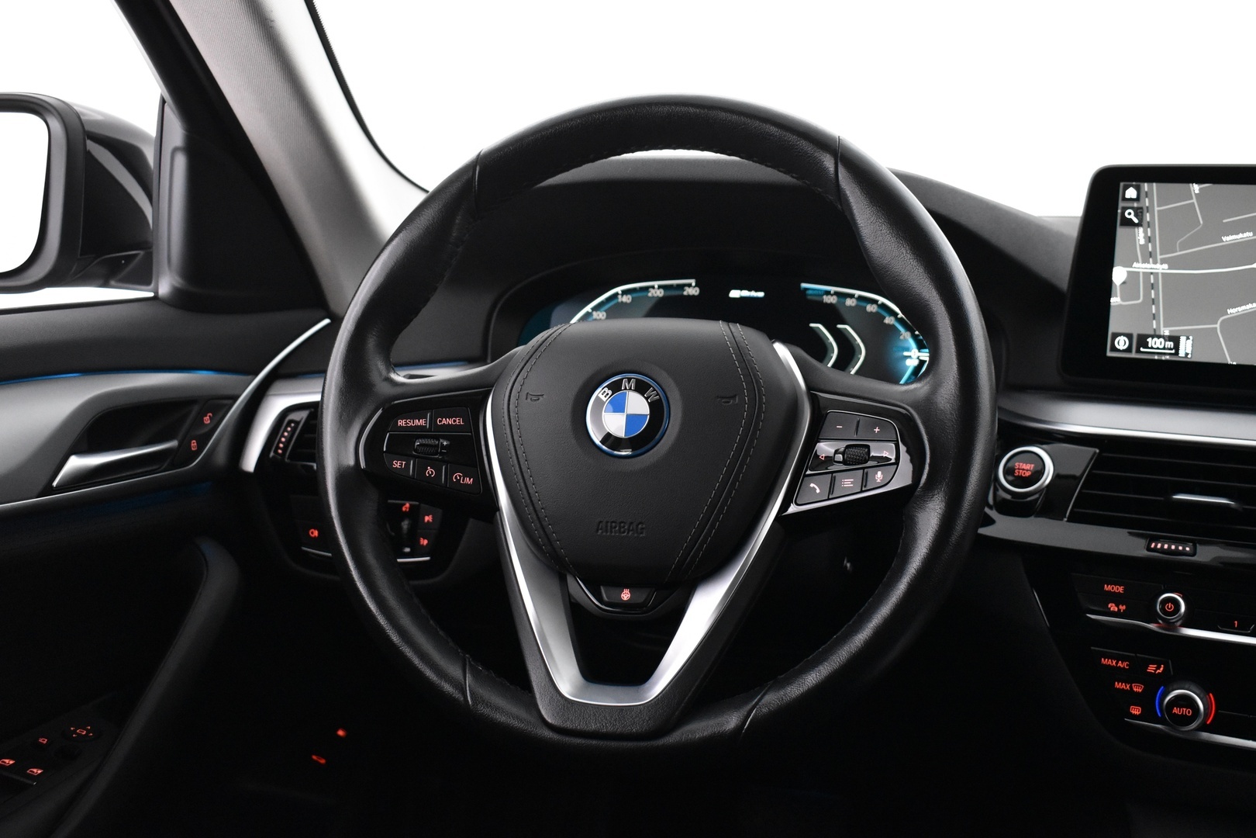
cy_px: 419
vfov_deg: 31.9
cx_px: 628
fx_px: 1465
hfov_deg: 46.4
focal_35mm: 42
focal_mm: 28
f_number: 4.2
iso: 3200
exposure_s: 1/40
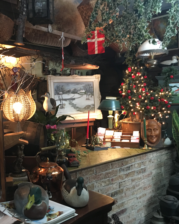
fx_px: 252
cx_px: 69
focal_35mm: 38
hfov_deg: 39.0
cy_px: 112
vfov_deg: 47.9
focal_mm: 4.15
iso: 200
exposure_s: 1/20
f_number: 2.2
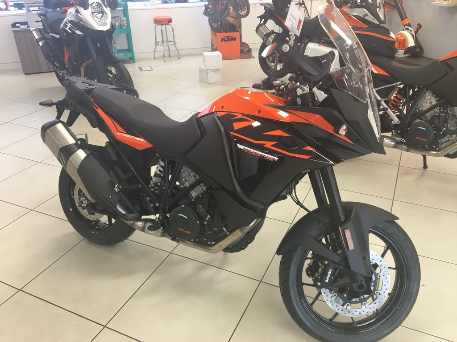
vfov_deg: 48.2
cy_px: 171
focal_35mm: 29
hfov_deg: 61.7
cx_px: 228
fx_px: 383
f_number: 2.2
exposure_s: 1/33
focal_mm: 4.15
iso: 80
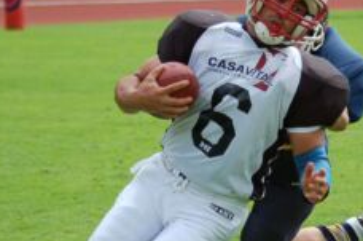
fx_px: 2848
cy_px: 126
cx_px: 243
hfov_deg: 7.3
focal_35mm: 283
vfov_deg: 4.8
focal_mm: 95
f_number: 4.2
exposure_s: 1/1000
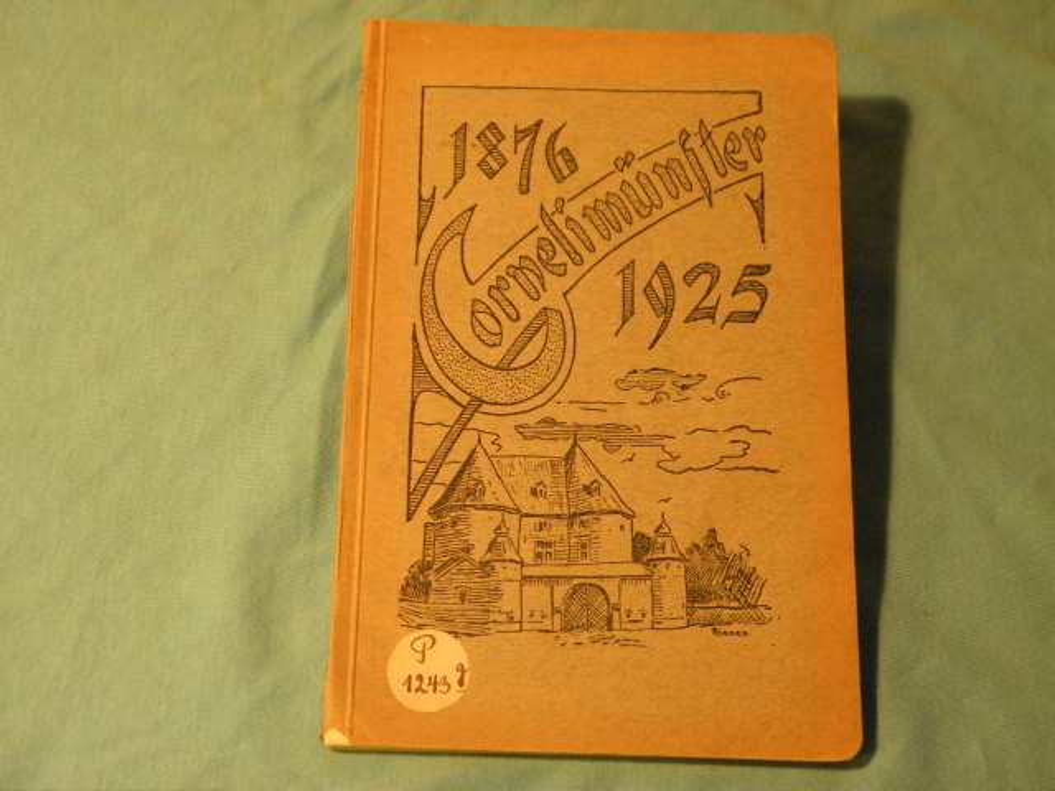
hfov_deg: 35.5
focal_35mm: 54
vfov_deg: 27.0
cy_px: 396
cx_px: 528
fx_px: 1646
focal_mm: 9.7
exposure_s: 1/13
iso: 400
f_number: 4.1
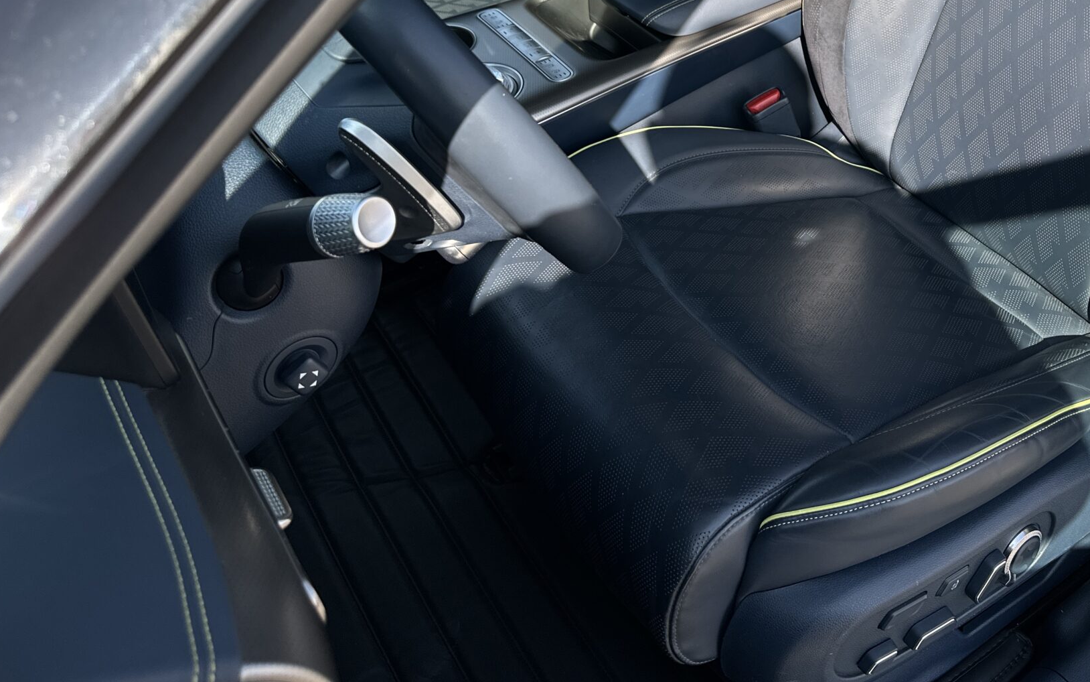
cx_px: 795
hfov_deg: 47.7
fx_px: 1188
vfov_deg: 30.4
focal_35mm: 40
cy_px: 50
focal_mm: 6.86
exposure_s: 1/1212
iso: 80
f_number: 1.78
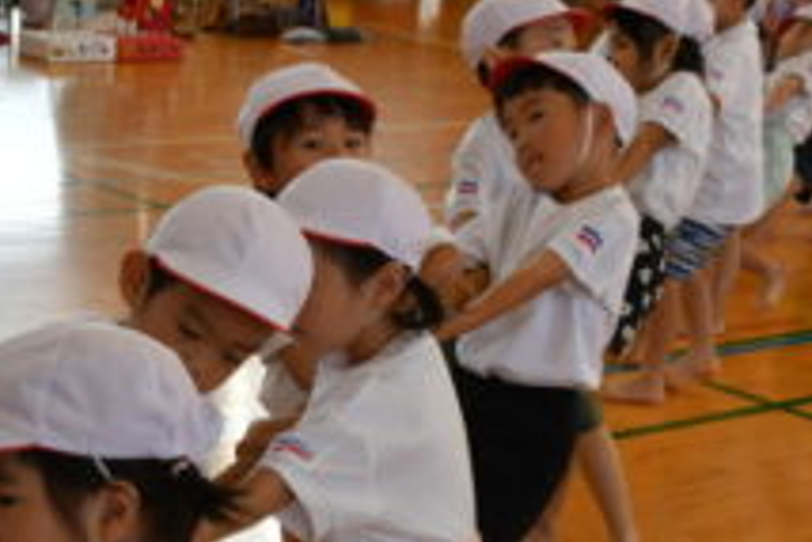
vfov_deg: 13.9
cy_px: 415
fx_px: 2212
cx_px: 275
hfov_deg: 20.7
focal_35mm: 98
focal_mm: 21
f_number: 5.6
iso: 500
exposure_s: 1/250
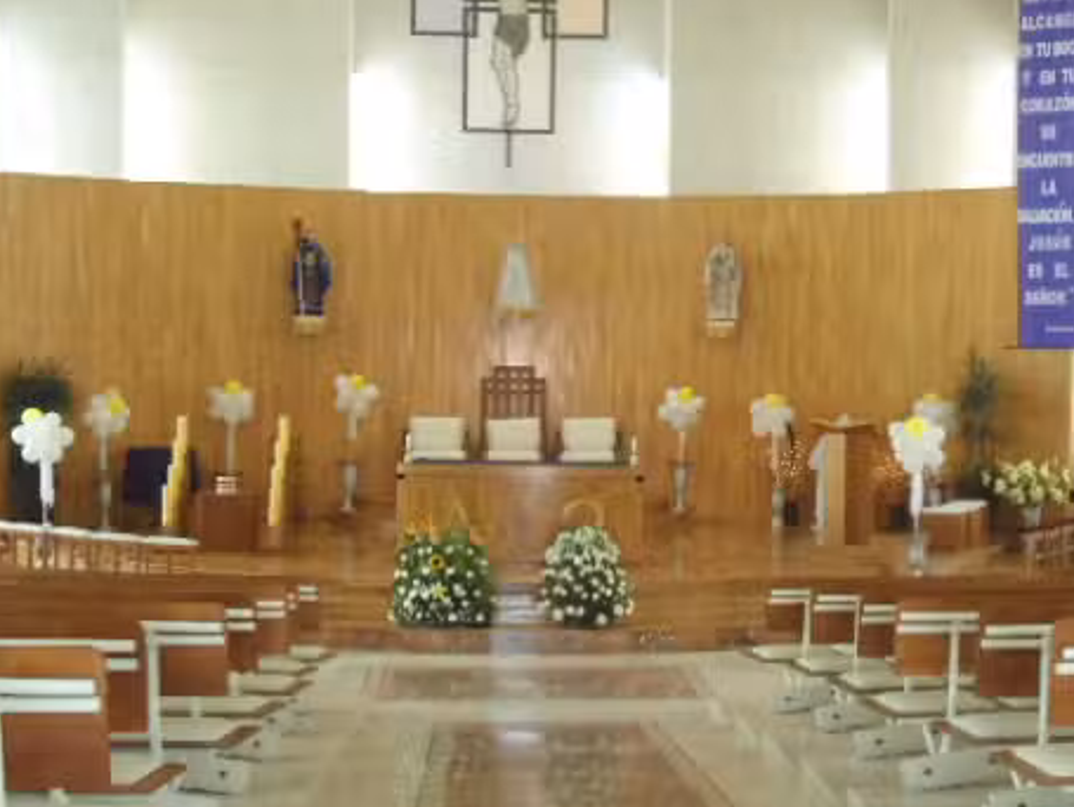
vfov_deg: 28.1
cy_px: 432
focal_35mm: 52
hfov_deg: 36.8
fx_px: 1615
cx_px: 545
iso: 400
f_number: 3.2
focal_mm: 6.7
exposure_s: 1/40
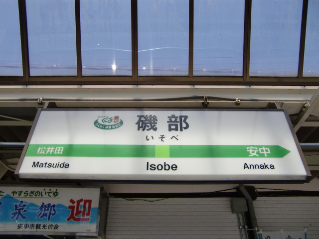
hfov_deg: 63.4
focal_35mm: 28
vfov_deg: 49.7
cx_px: 160
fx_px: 258
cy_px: 120
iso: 64
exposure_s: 1/640
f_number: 2.6
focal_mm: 4.9
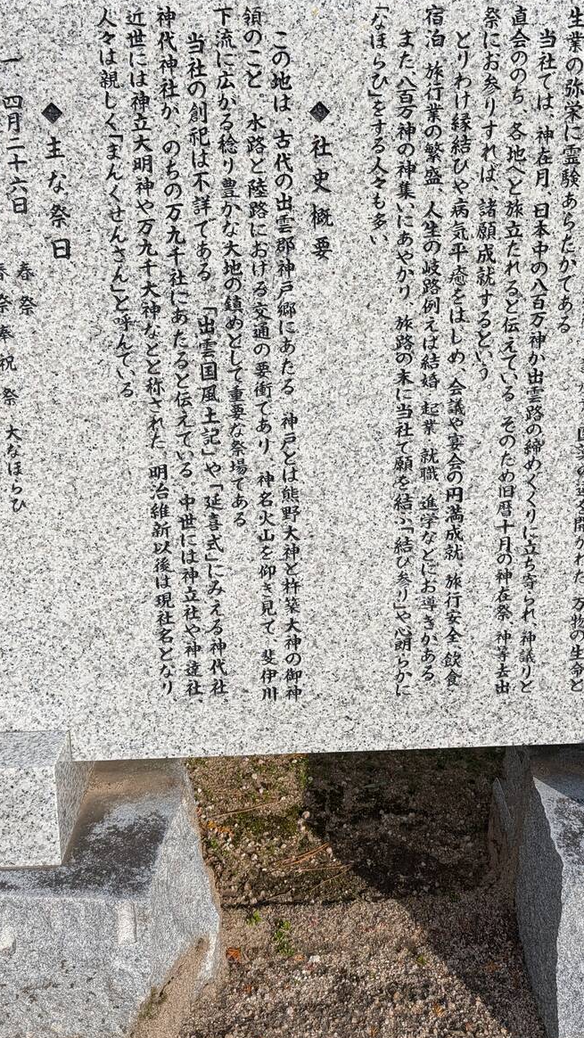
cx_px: 332
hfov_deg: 32.8
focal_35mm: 36
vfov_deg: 54.8
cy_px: 404
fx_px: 991
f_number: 1.68
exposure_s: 1/1715
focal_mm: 6.9
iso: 32
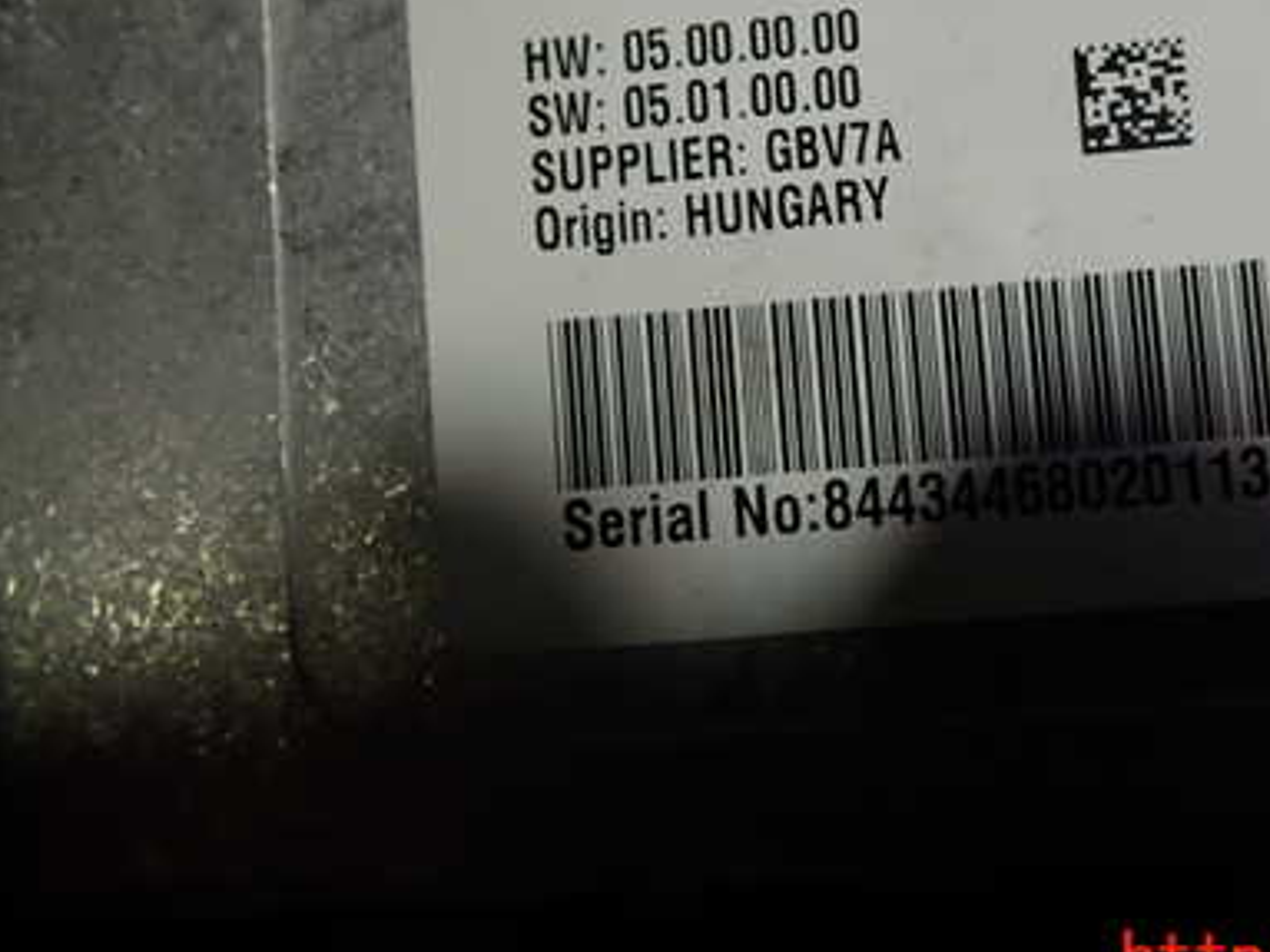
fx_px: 1724
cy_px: 259
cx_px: 875
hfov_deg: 39.8
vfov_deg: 30.4
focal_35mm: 47
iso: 125
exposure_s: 1/60
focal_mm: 5.4
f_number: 2.3
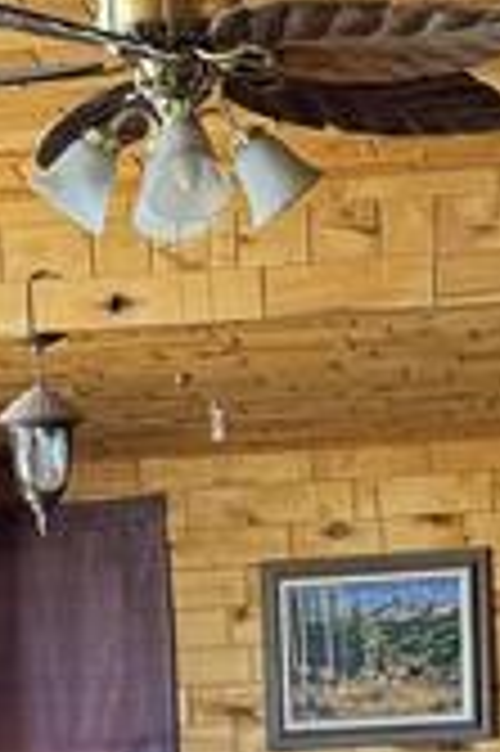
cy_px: 1328
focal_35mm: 153
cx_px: 248
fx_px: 3194
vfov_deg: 12.4
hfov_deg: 9.0
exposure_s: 1/80
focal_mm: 6.76
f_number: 1.78
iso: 200
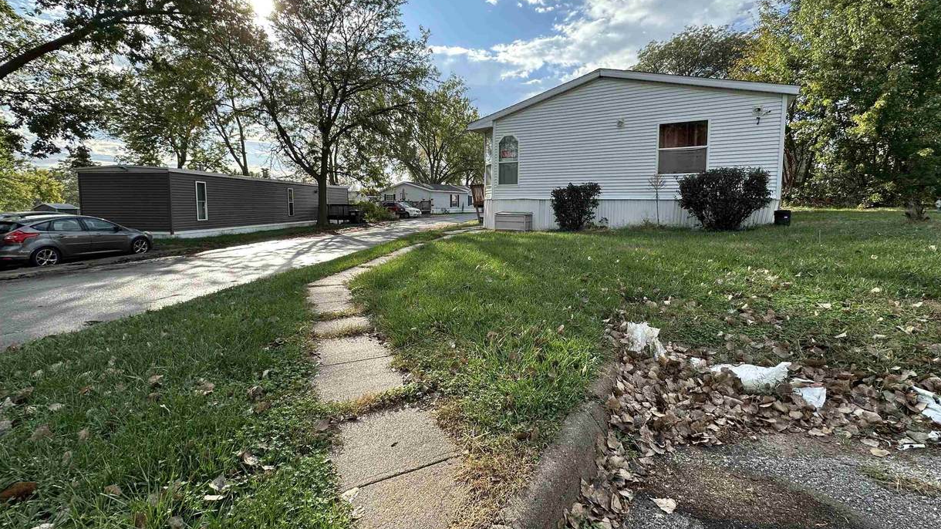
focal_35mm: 16
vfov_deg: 66.9
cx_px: 481
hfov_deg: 99.4
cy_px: 235
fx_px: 399
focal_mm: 2.22
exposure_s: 1/801
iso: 40
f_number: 2.2
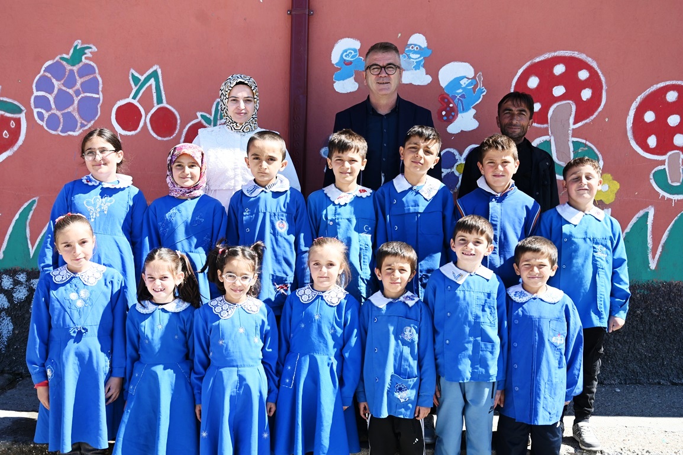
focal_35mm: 40
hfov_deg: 48.5
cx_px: 342
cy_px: 228
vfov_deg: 33.4
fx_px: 758
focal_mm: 40
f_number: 4
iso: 200
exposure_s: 1/800
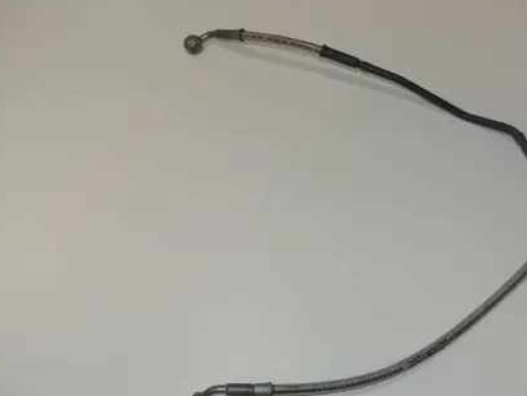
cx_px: 307
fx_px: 685
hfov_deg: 41.9
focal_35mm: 45
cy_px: 216
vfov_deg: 32.2
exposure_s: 1/60
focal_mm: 13.6
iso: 200
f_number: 4.5
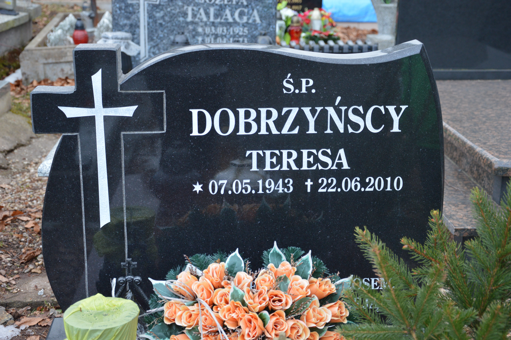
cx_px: 256
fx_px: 851
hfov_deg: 33.4
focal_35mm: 60
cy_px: 170
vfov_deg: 22.6
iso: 500
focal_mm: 40
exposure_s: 1/60
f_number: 4.5
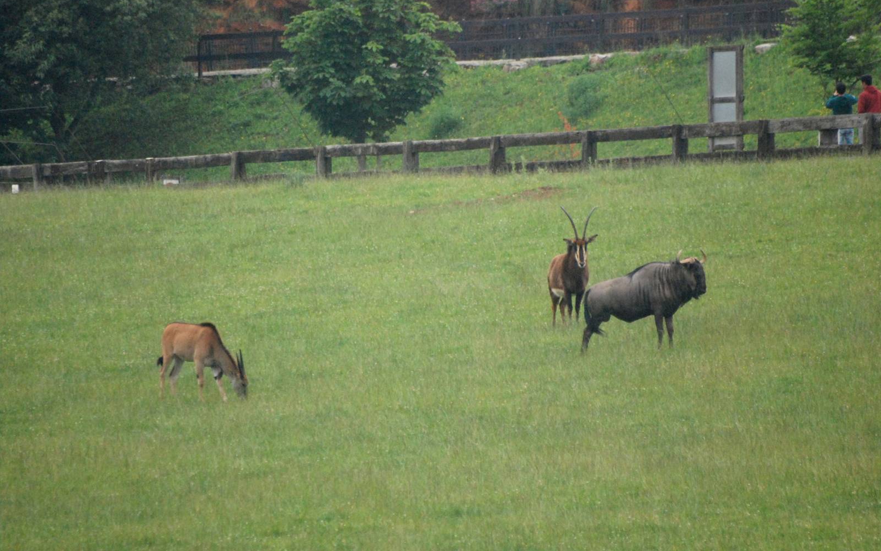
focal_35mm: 460
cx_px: 441
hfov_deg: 4.6
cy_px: 264
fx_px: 11044
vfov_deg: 2.9
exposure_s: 1/1000
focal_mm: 300
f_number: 5.6
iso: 1600
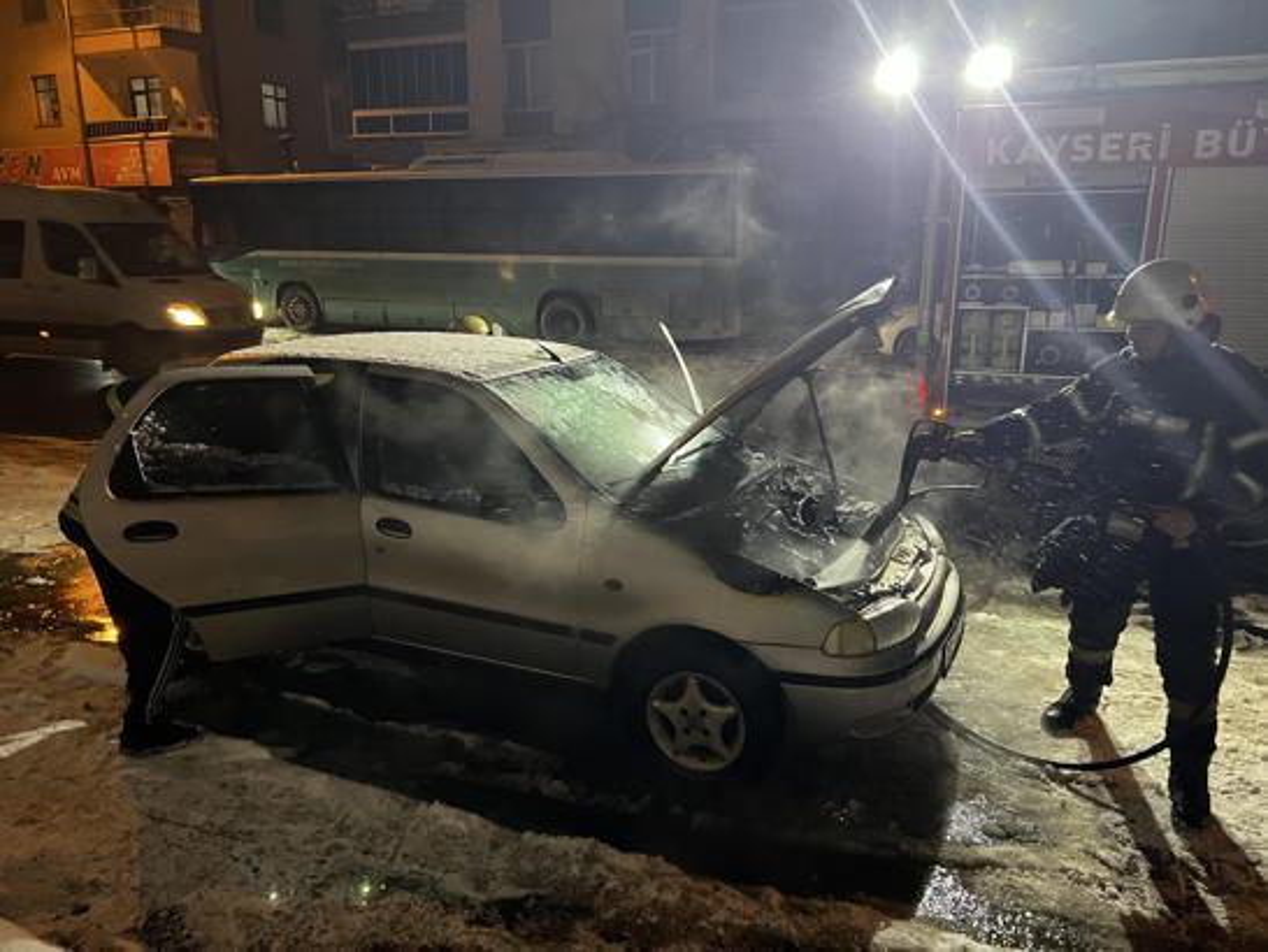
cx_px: 634
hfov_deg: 67.3
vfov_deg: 53.1
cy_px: 476
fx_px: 953
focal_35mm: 26
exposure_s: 1/50
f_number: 1.5
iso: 400
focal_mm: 5.7
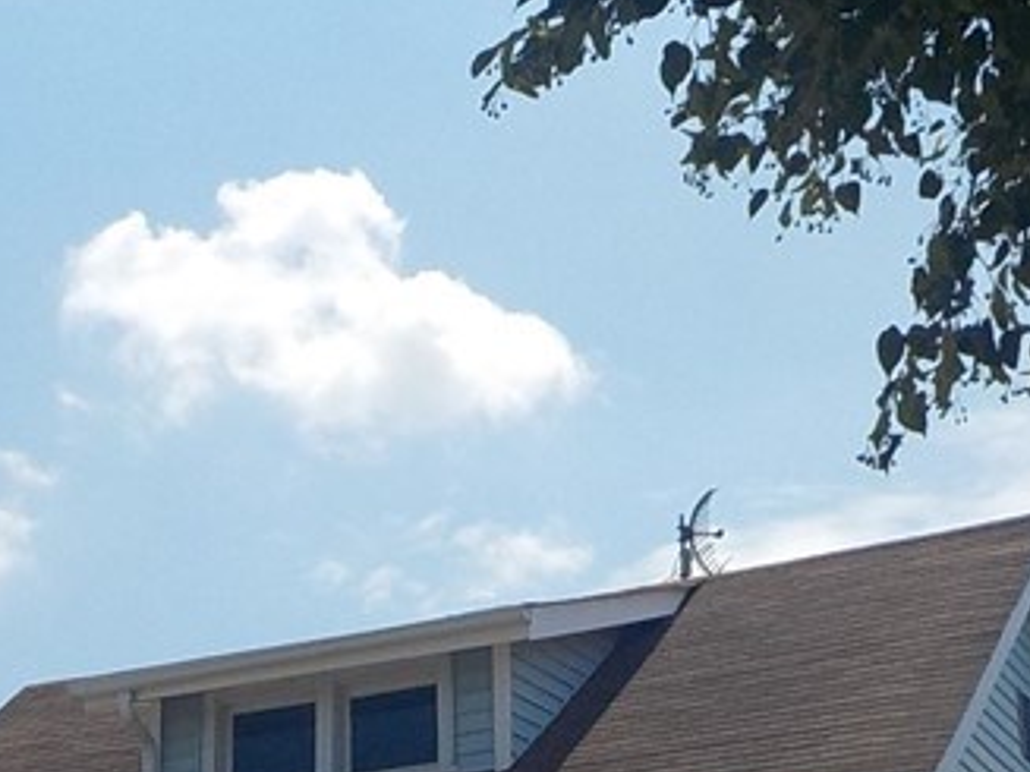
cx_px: 391
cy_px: 964
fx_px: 2796
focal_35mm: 94
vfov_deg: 15.1
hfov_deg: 20.8
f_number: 6.6
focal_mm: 4.1
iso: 125
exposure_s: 1/500
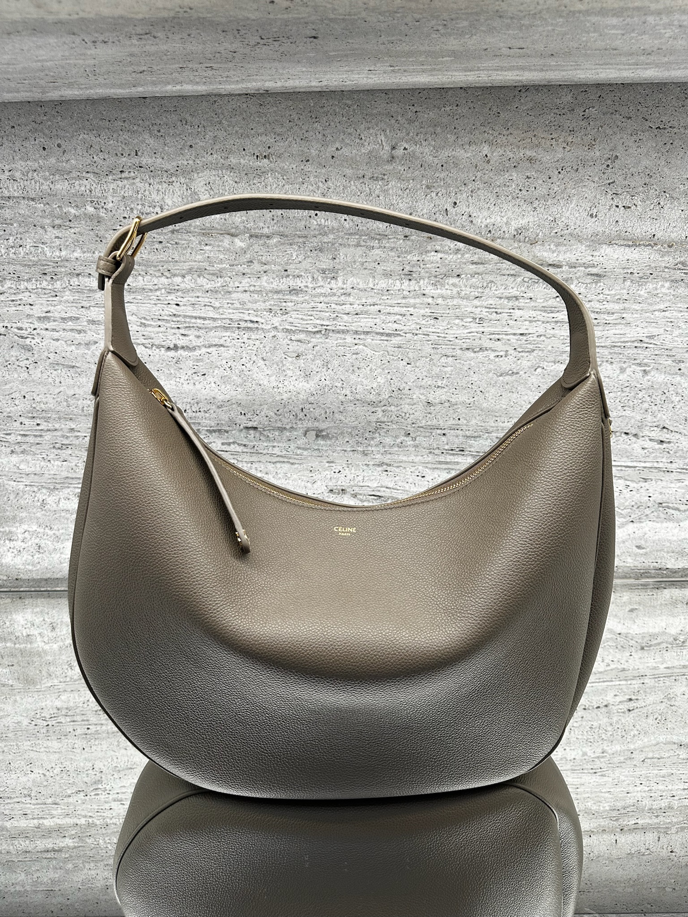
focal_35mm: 24
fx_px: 636
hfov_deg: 56.8
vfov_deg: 71.6
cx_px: 344
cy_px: 458
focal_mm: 6.86
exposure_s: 1/100
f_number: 1.78
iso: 160
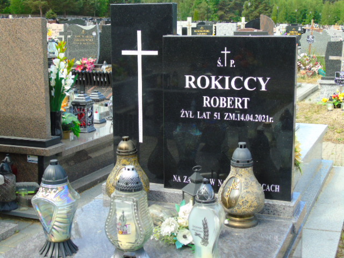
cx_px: 172
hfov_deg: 35.5
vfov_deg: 27.0
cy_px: 129
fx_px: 537
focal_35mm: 54
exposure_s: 1/160
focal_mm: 9.6
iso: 80
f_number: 4.3
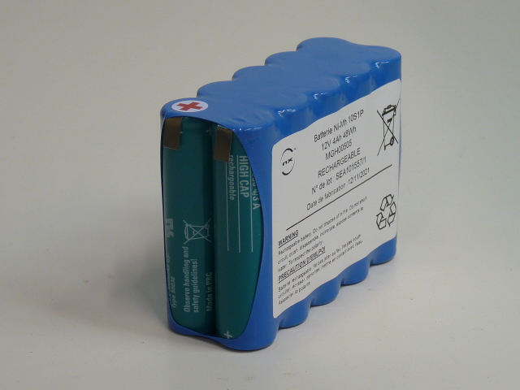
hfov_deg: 18.9
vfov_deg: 14.2
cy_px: 195
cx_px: 260
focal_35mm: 104
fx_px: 1562
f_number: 3.2
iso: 100
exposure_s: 1/30
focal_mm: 10.4
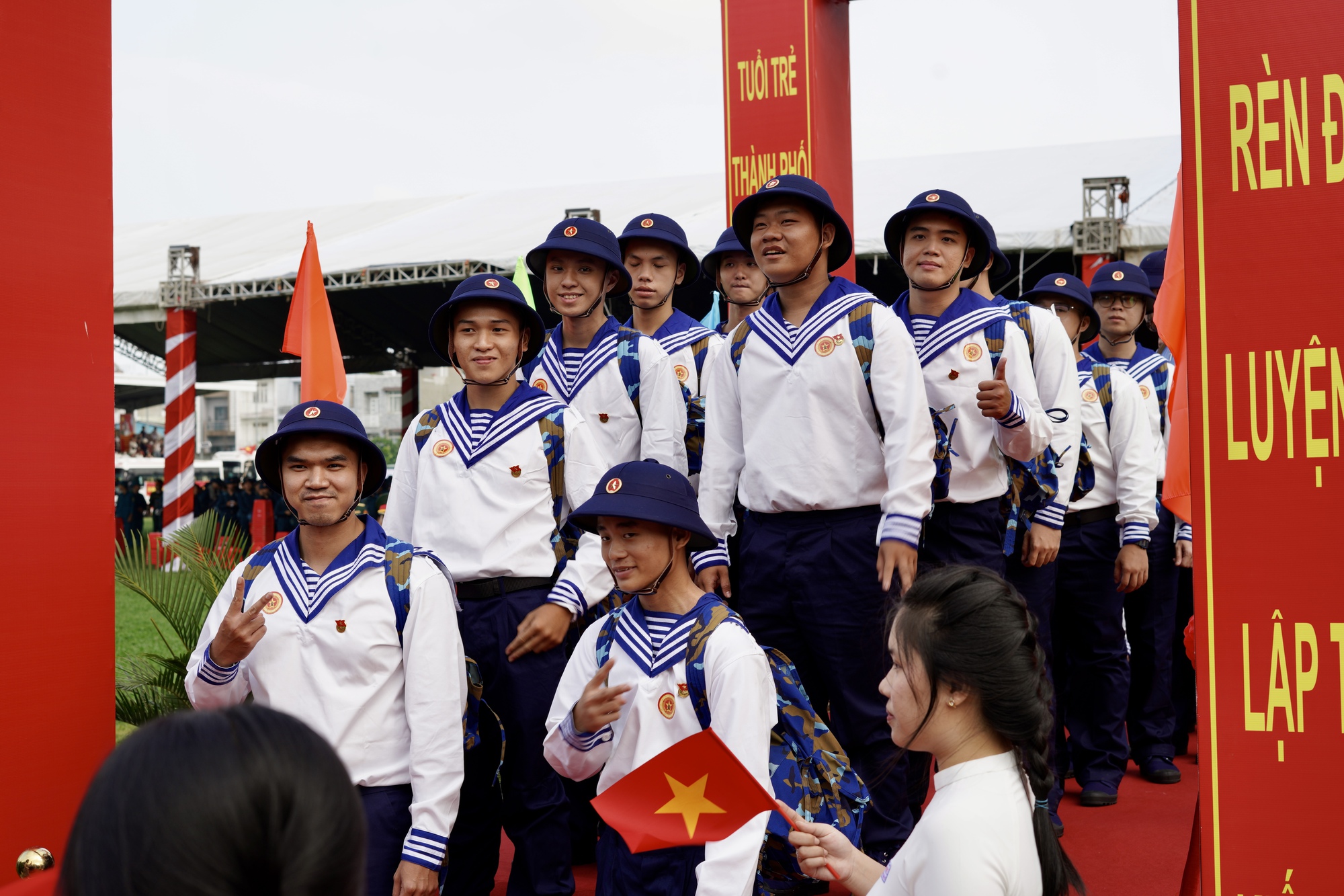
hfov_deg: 39.6
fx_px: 1866
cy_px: 448
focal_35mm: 50
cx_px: 672
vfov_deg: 27.0
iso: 100
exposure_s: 1/100
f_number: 6.3
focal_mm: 50
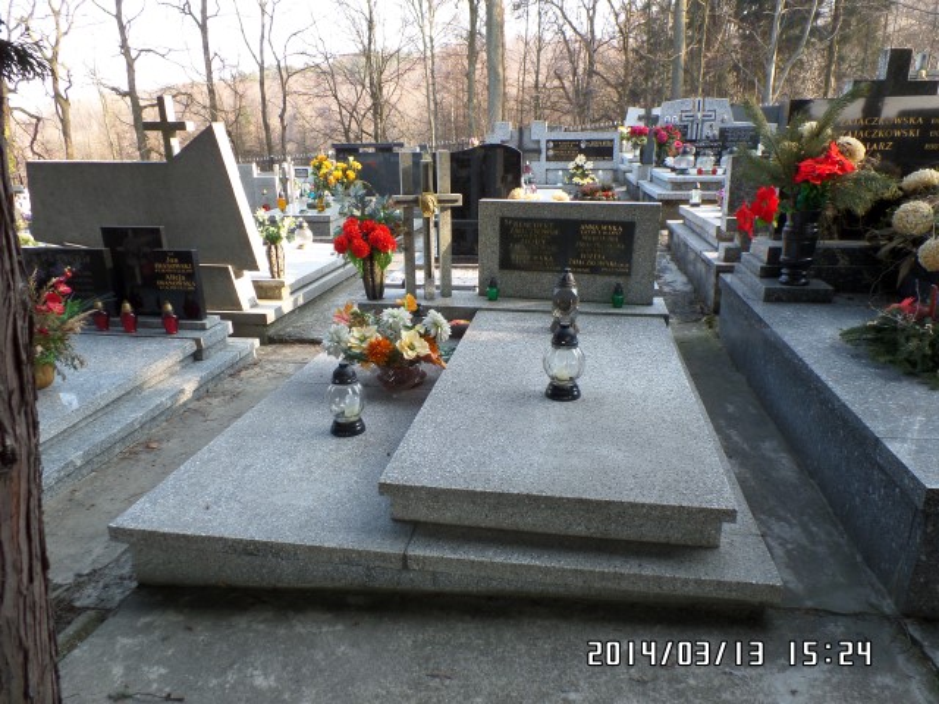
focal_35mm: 23
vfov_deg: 58.9
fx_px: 624
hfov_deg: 73.9
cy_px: 352
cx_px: 470
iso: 100
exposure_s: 1/60
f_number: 3.5
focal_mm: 4.1
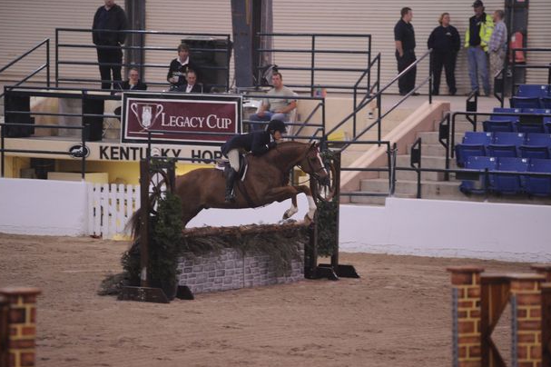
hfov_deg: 9.8
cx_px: 269
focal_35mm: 211
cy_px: 191
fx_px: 3228
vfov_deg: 6.5
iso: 5000
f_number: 2.8
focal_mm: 200
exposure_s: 1/400
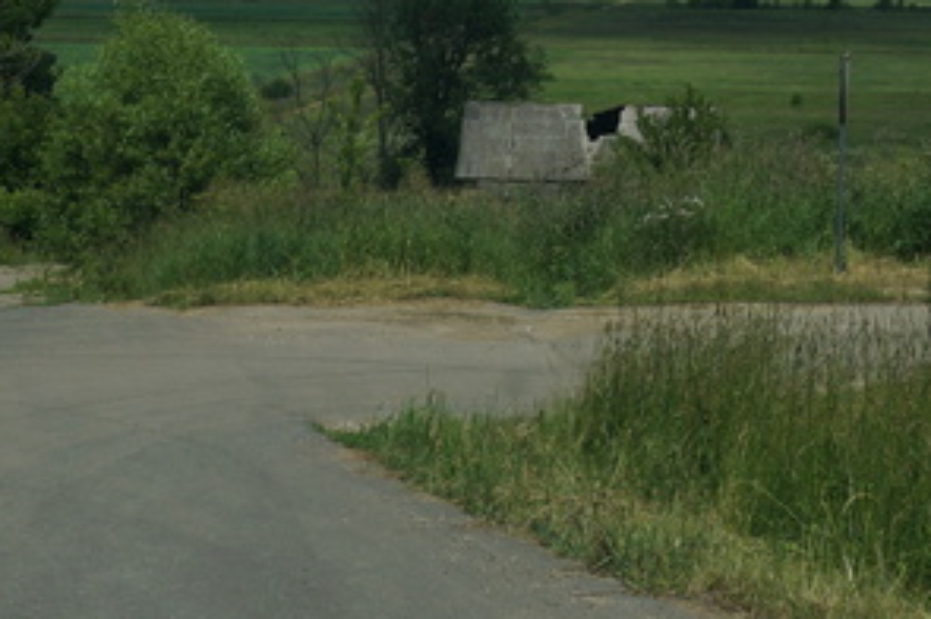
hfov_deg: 20.0
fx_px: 2569
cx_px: 906
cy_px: -177
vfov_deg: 13.3
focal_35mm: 99
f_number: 9
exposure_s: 1/320
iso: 100
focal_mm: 23
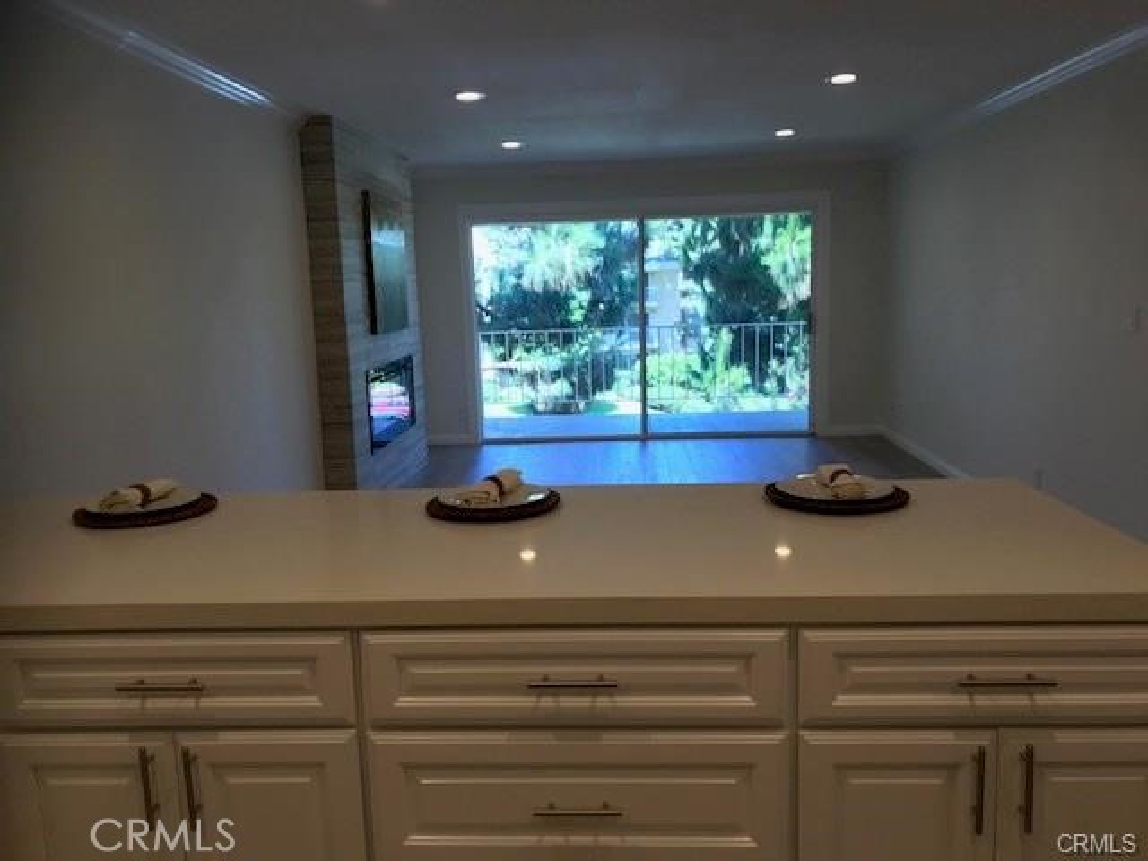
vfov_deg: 49.7
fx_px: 929
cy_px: 430
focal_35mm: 28
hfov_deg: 63.4
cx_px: 574
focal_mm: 3.99
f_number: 1.8
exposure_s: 1/60
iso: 25
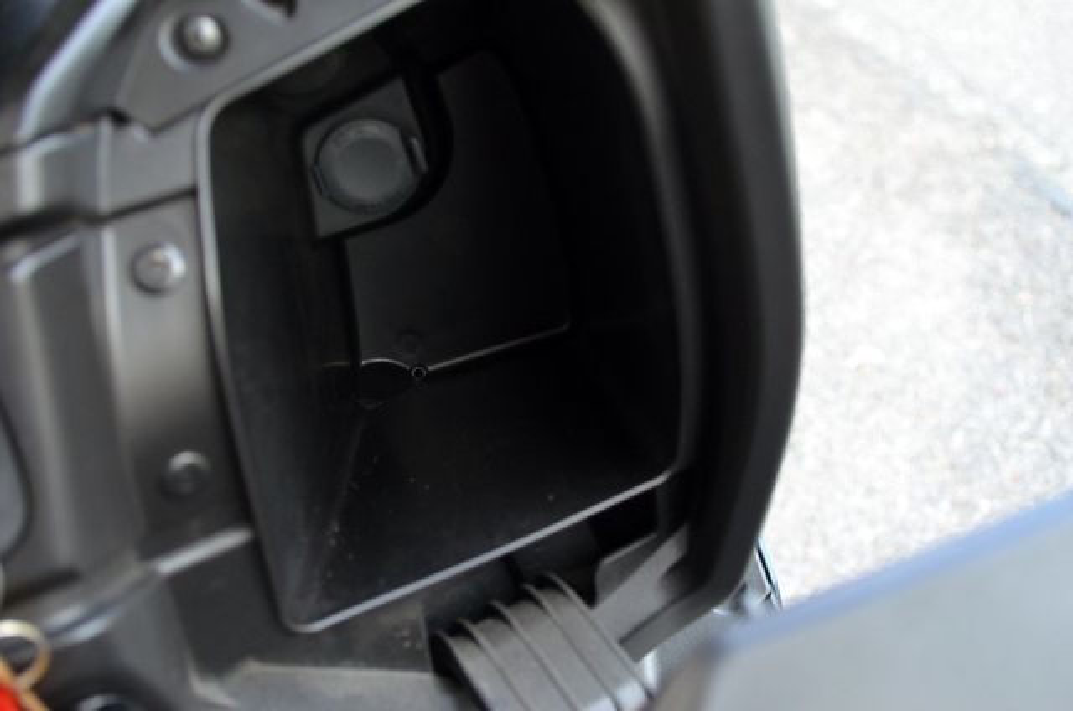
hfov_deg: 30.6
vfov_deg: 20.5
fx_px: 1963
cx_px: 536
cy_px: 356
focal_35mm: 66
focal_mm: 44
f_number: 5.3
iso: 640
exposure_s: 1/60
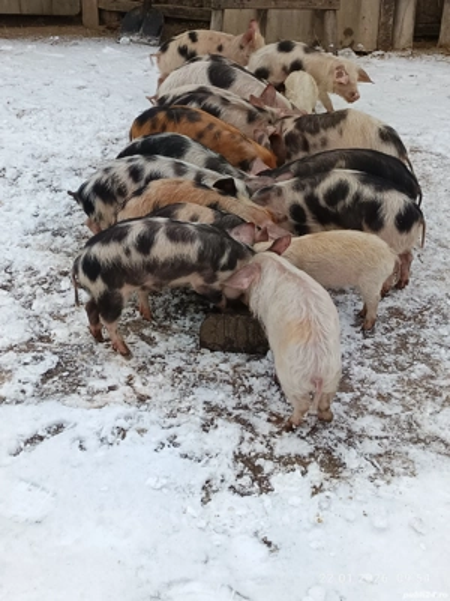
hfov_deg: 56.8
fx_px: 416
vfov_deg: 71.6
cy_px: 300
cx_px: 225
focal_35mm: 24
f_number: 1.7
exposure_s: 1/100
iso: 76
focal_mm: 5.31
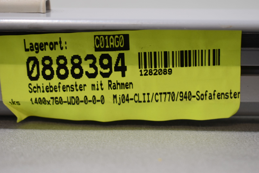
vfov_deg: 20.2
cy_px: 86
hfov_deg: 29.9
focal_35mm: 68
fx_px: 486
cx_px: 130
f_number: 5.6
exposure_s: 1/60
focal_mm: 45
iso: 400
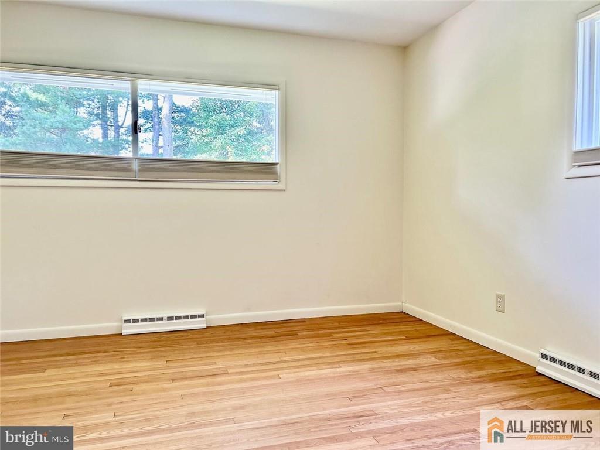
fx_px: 451
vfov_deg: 53.1
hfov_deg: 67.3
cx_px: 300
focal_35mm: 26
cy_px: 225
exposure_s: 1/96
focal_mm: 5.7
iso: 125
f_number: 1.5
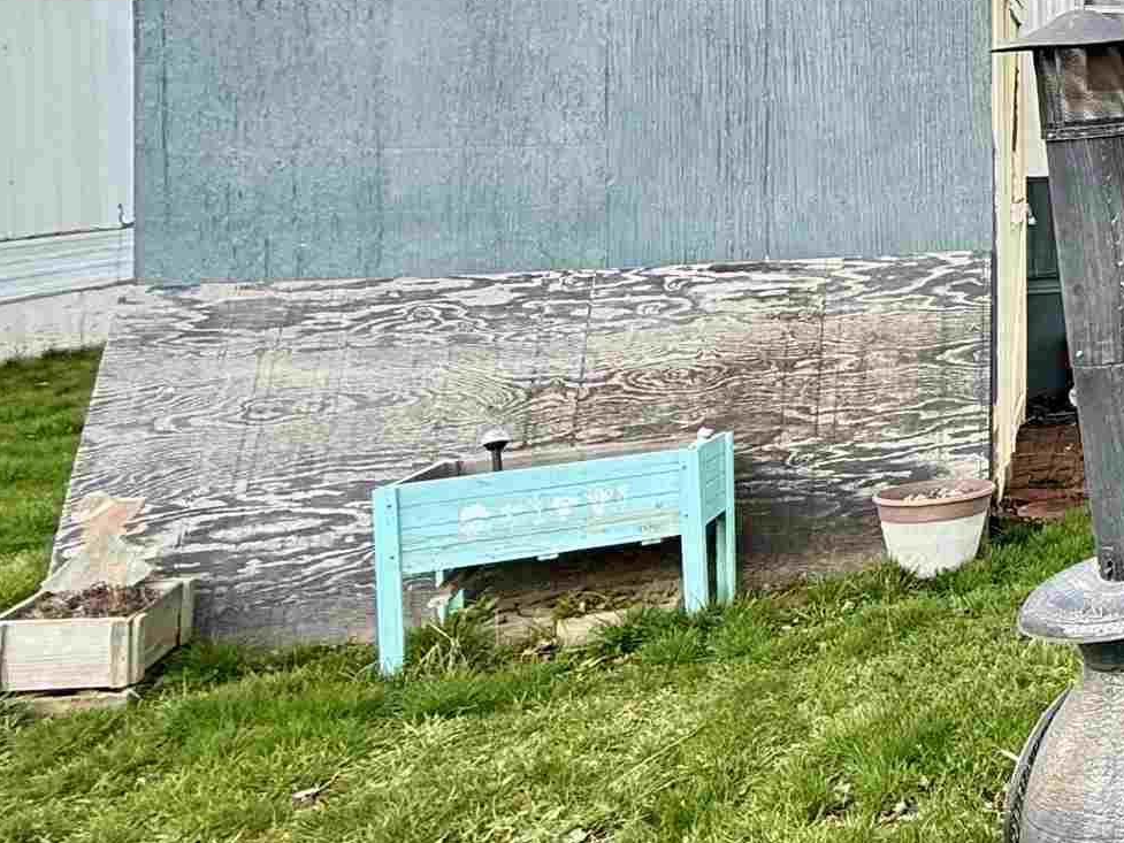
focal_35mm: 44
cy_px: 112
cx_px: 1728
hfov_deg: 27.5
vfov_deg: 31.6
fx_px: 1429
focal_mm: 2.22
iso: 64
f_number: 2.2
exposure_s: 1/301
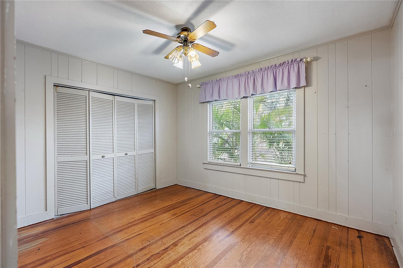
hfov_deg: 96.7
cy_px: 134
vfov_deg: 73.7
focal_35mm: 16
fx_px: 179
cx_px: 202
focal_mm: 16
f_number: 4
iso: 1600
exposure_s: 1/25
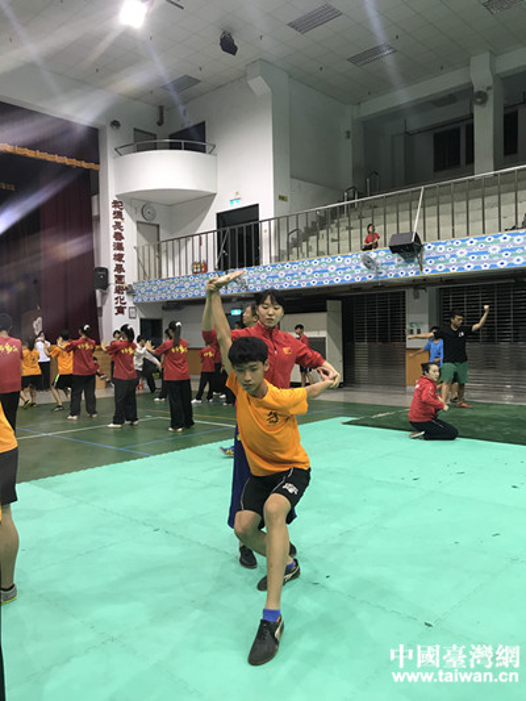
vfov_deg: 63.4
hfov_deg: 49.8
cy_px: 350
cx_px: 263
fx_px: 567
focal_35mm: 28
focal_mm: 3.99
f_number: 1.8
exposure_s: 1/20
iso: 40
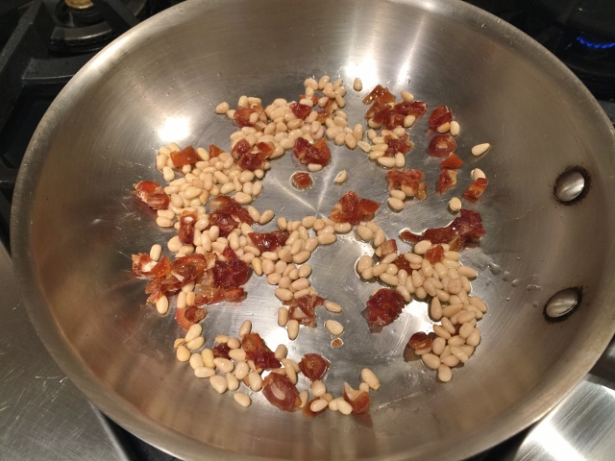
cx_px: 308
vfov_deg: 48.2
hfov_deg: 61.7
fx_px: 515
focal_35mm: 29
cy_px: 230
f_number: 2.2
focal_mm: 4.15
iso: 32
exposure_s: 1/15
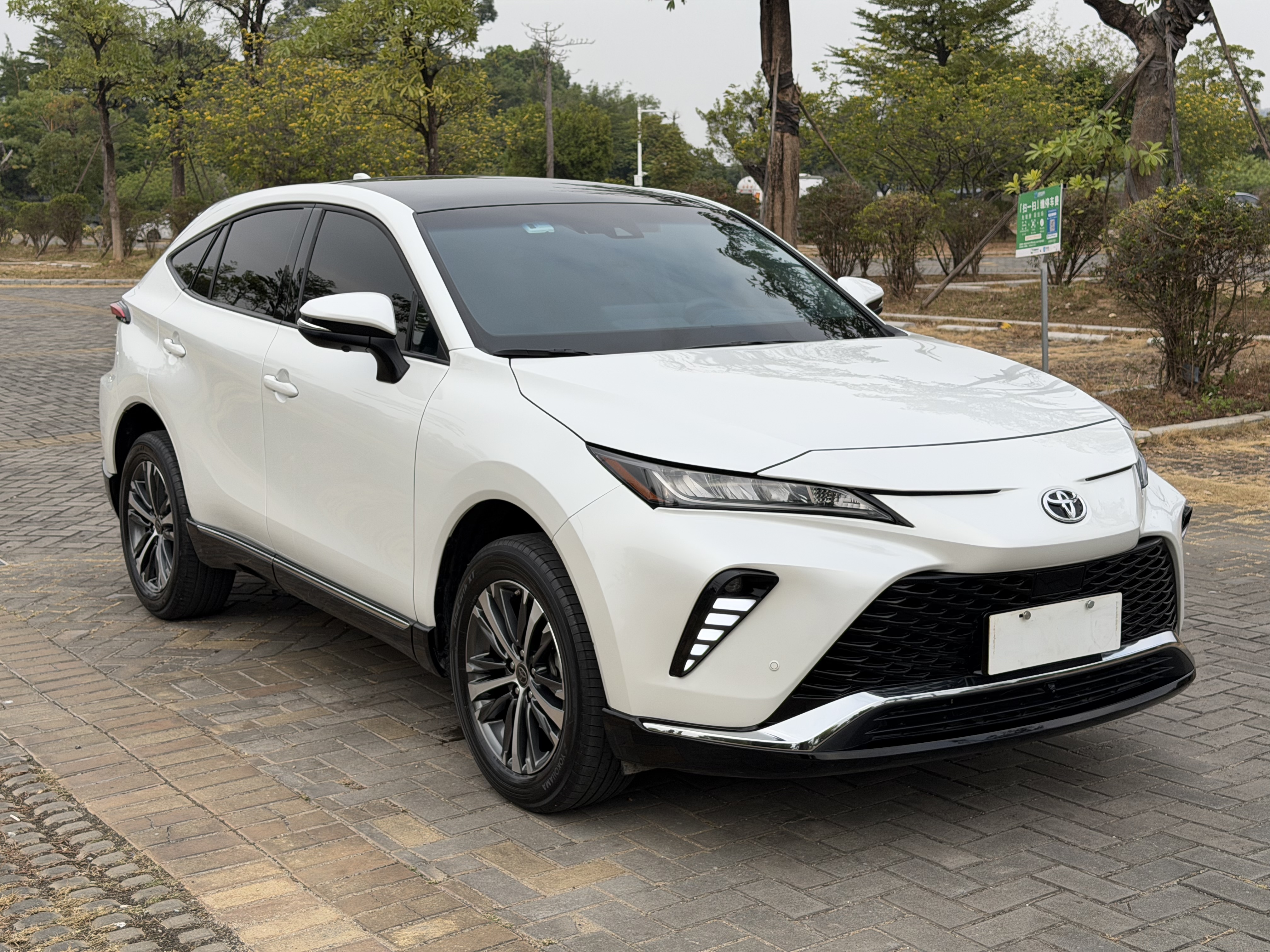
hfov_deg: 39.7
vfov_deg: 30.3
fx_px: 1761
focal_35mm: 48
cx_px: 635
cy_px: 476
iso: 64
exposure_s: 1/2146
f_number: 1.78
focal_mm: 6.76
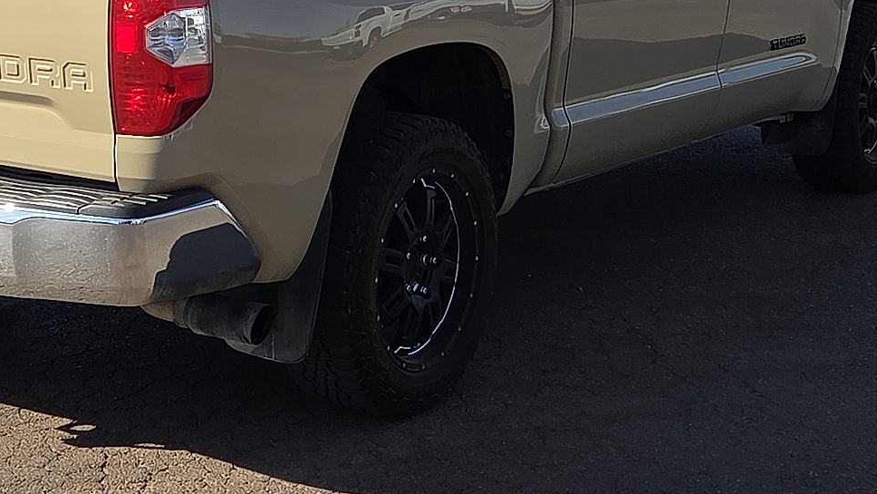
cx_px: 263
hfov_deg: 26.0
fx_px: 1884
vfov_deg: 14.7
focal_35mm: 81
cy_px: 9
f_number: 1.8
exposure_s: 1/10000
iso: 77
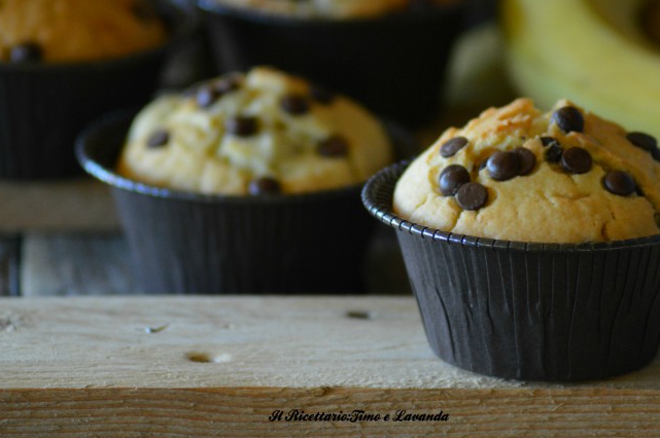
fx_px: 4627
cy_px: 195
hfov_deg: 8.2
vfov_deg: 5.4
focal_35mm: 253
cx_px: 385
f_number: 4.2
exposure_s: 1/125
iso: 1250
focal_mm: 135
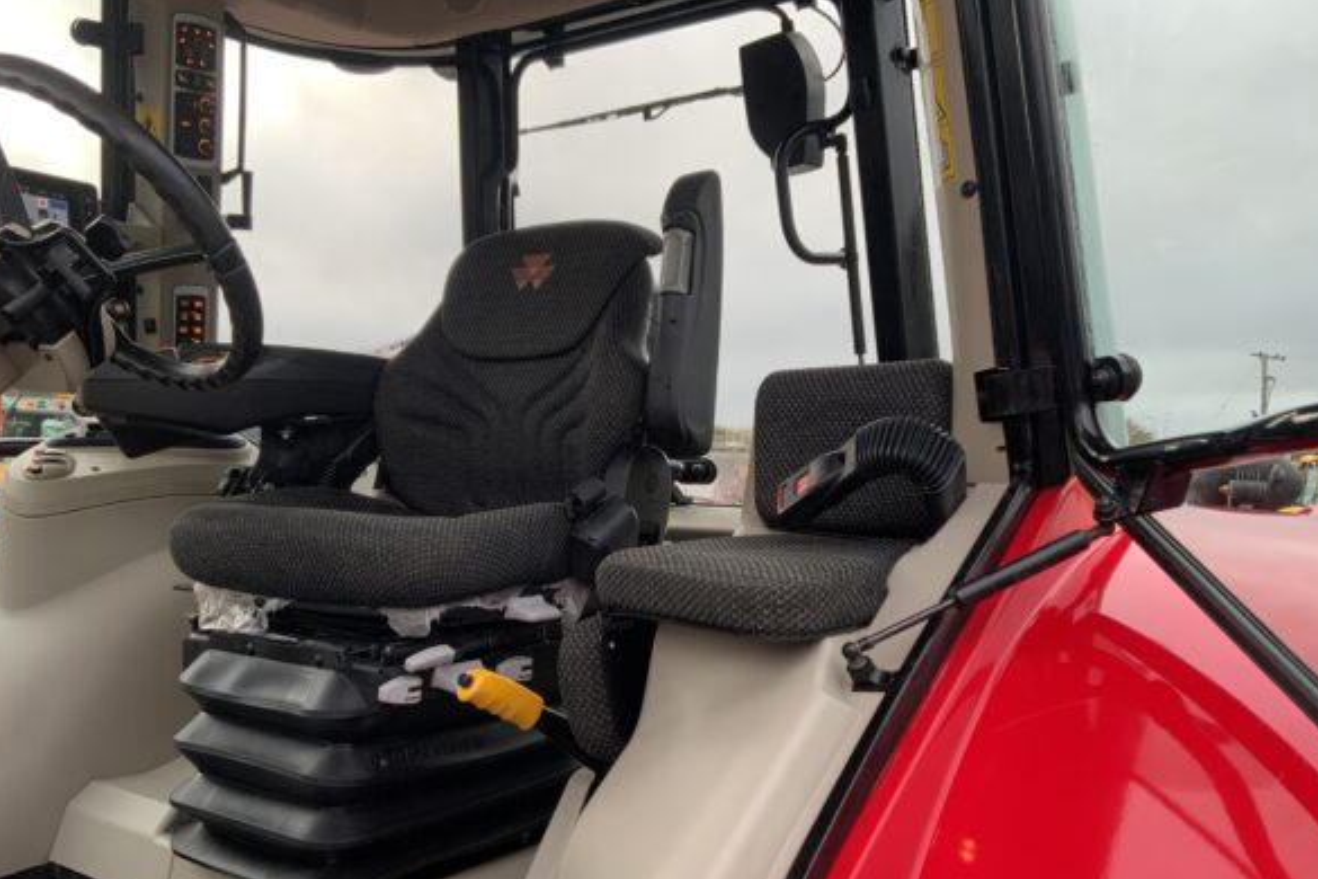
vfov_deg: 39.9
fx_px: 1208
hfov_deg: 57.2
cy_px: 500
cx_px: 624
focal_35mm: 33
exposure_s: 1/122
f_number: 1.8
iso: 40
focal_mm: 3
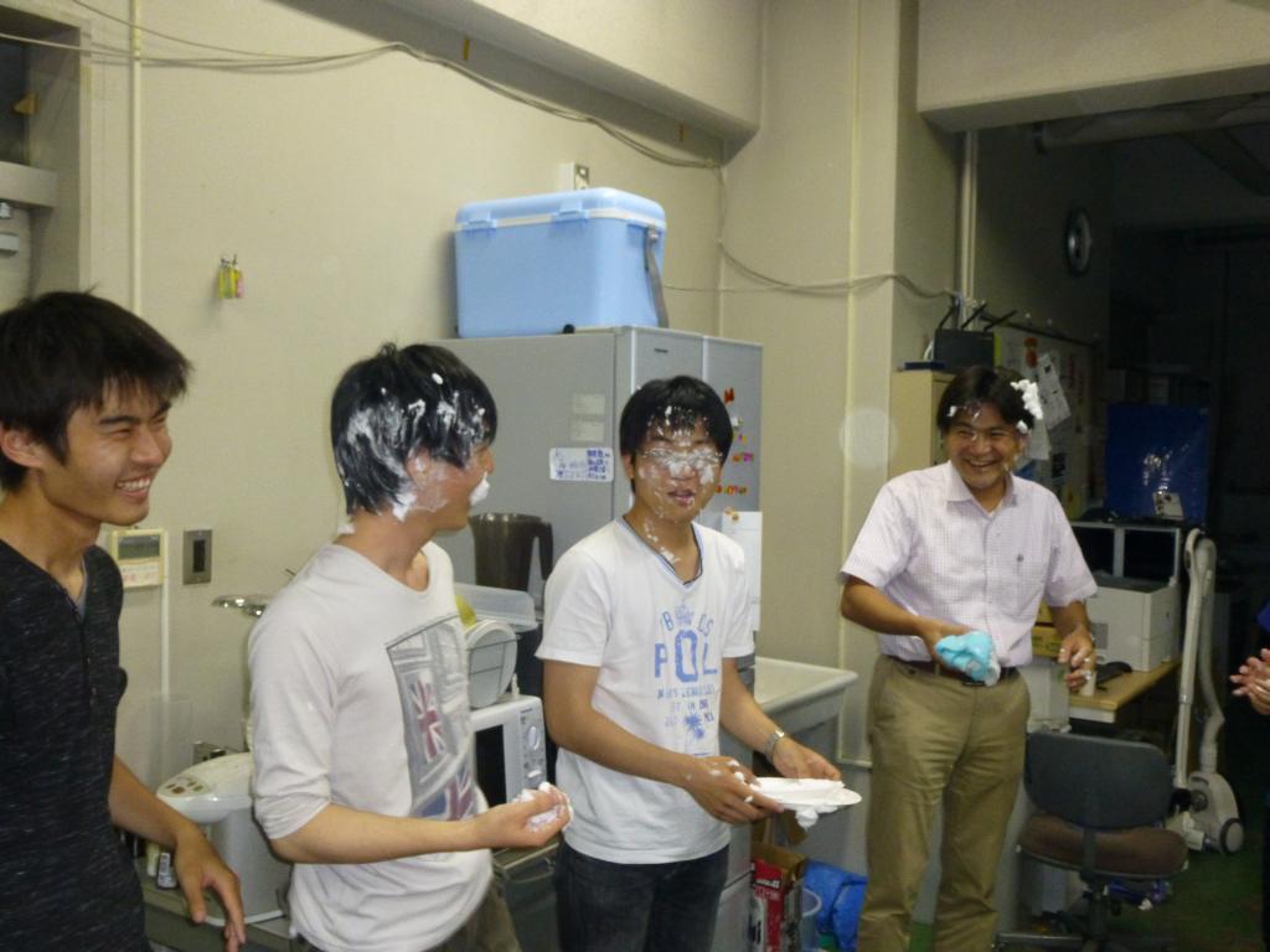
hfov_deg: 58.4
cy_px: 476
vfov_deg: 45.4
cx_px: 635
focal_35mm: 31
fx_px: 1137
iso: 640
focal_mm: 5.6
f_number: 3.4
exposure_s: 1/60
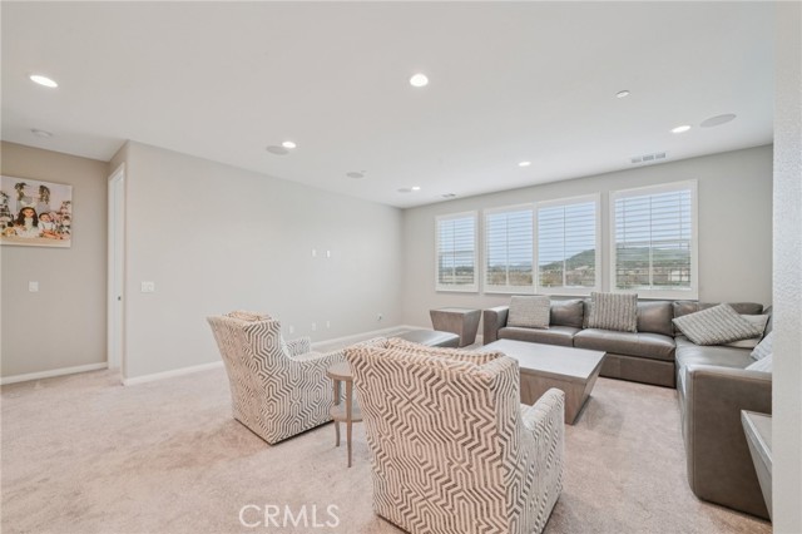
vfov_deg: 81.1
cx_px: 401
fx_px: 312
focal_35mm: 14
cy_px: 267
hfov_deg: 104.3
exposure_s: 1/20
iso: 400
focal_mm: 14
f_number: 11
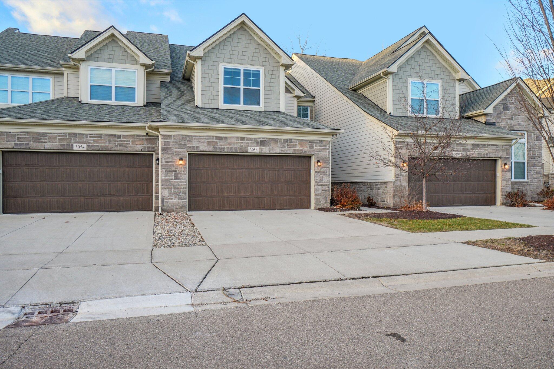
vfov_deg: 50.4
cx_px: 277
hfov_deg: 70.4
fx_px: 392
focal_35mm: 26
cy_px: 184
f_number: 8
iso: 100
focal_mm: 17
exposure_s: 1/30
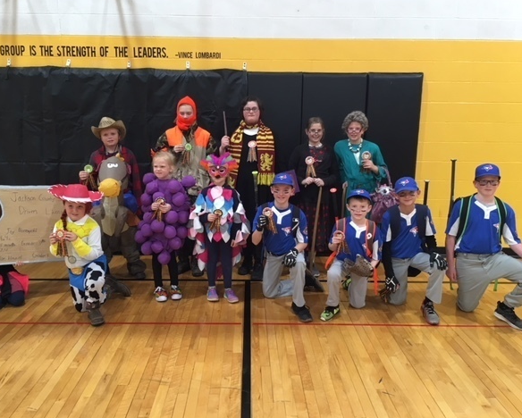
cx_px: 245
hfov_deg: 57.1
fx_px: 479
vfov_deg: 47.2
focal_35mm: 31
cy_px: 206
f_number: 2.2
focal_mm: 4.15
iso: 80
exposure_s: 1/30
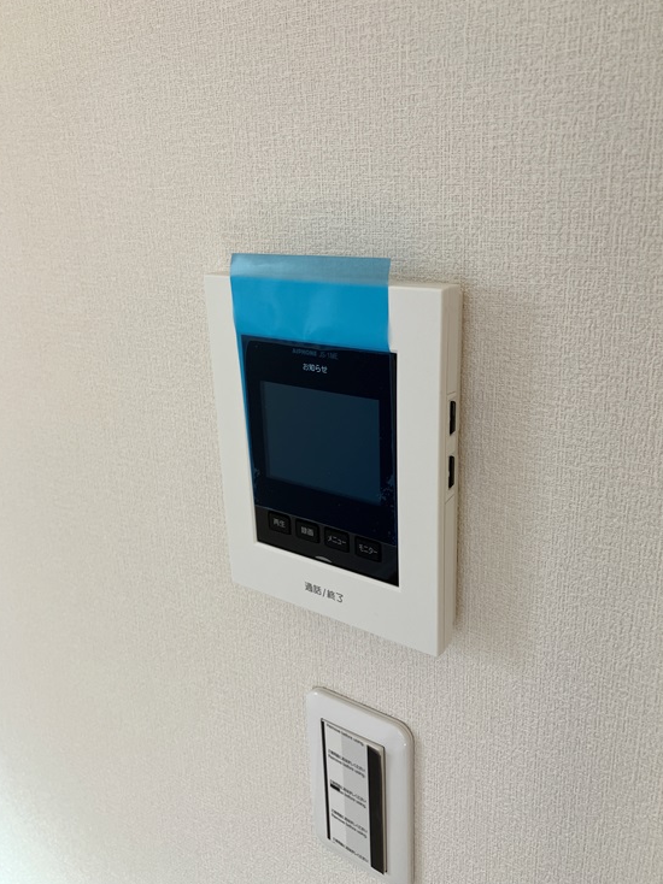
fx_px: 741
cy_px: 443
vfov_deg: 61.7
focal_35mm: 29
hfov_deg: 48.2
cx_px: 327
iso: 50
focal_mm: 3.99
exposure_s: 1/121
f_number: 1.8
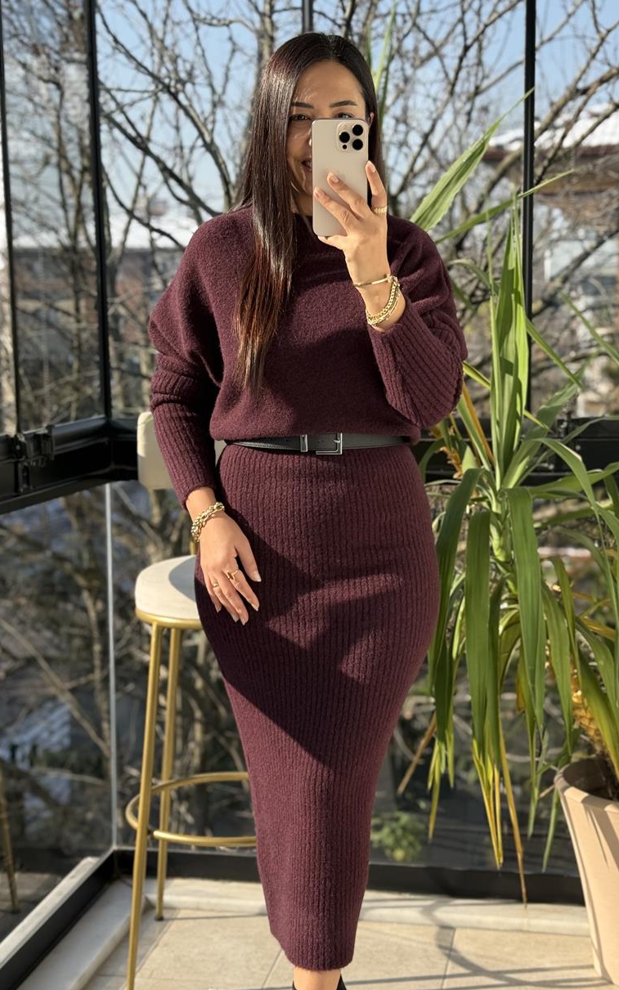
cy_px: 509
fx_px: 1511
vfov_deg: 36.3
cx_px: 348
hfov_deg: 23.1
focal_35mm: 56
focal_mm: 6.76
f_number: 1.78
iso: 64
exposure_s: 1/846
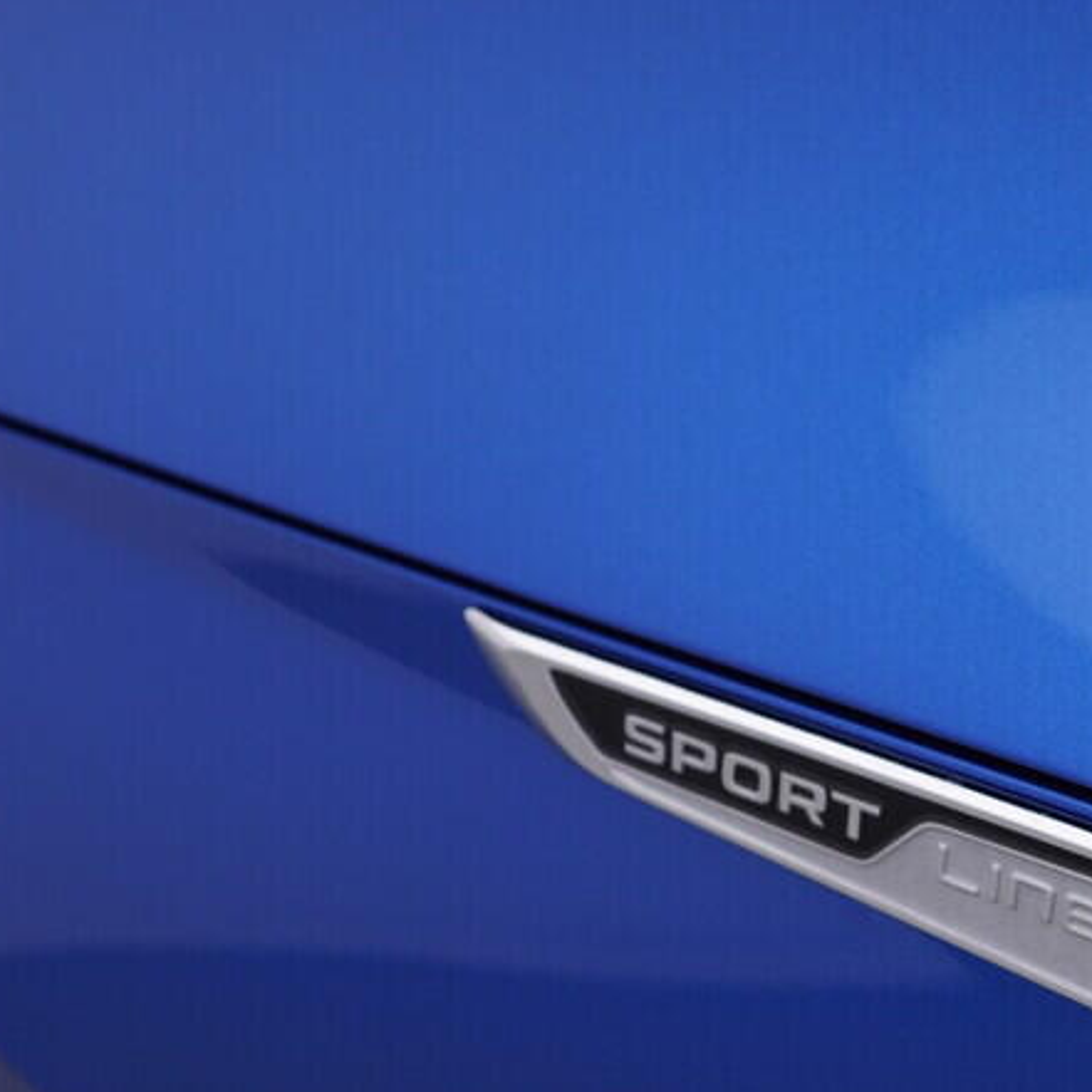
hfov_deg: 24.1
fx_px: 2534
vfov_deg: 24.1
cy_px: 818
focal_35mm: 71
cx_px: 800
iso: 125
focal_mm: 24
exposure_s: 1/80
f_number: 4
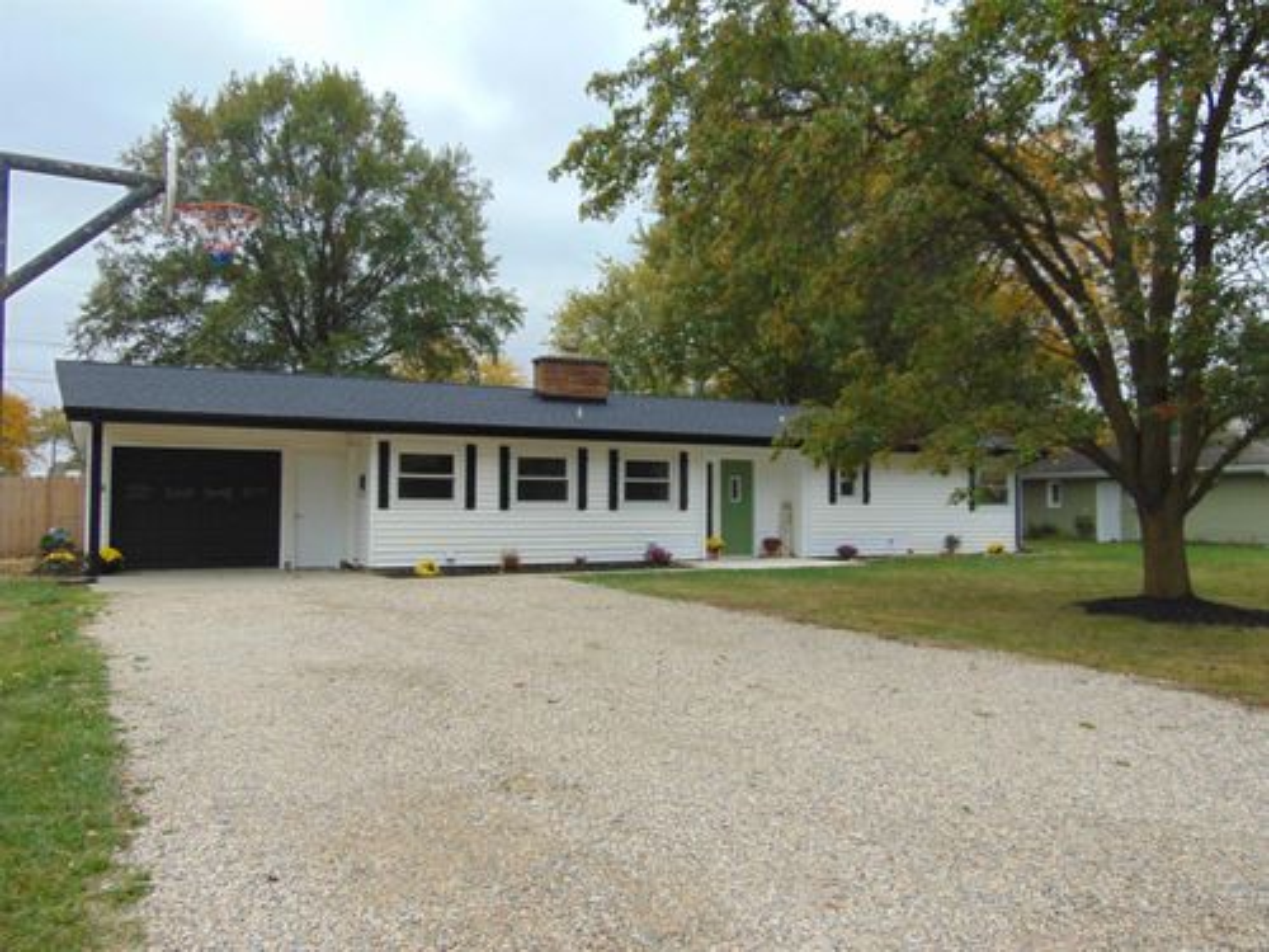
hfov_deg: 65.3
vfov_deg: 51.4
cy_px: 476
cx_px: 634
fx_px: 990
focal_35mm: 27
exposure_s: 1/320
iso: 80
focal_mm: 4.9
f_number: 3
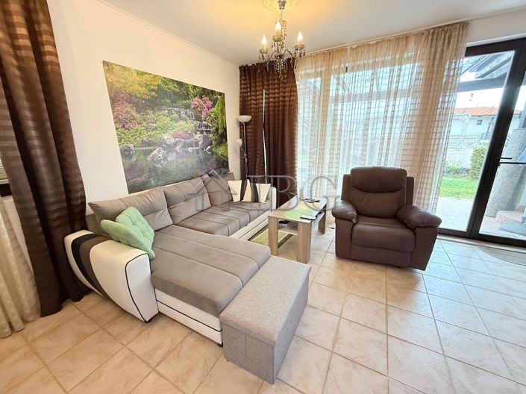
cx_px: 263
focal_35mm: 14
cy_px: 197
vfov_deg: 85.6
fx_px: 213
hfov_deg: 102.1
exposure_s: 1/50
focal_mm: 2.22
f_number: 2.2
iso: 250
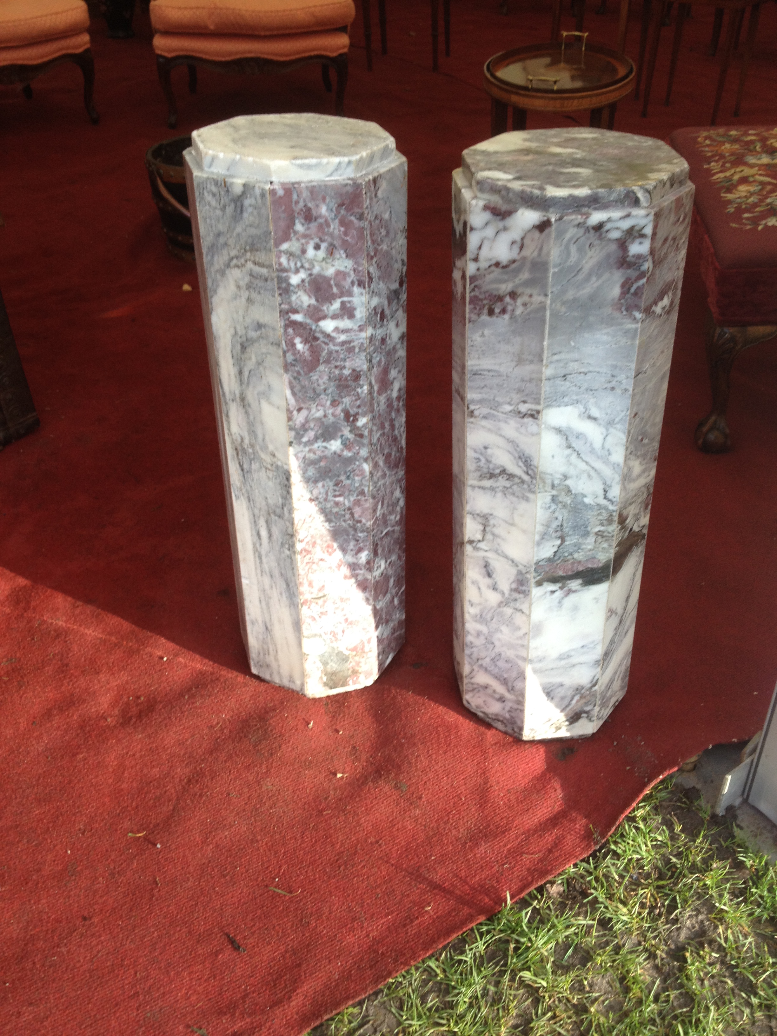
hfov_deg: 40.7
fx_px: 1047
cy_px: 518
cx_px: 388
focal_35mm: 35
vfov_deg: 52.6
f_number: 2.4
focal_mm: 4.28
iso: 50
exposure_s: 1/148
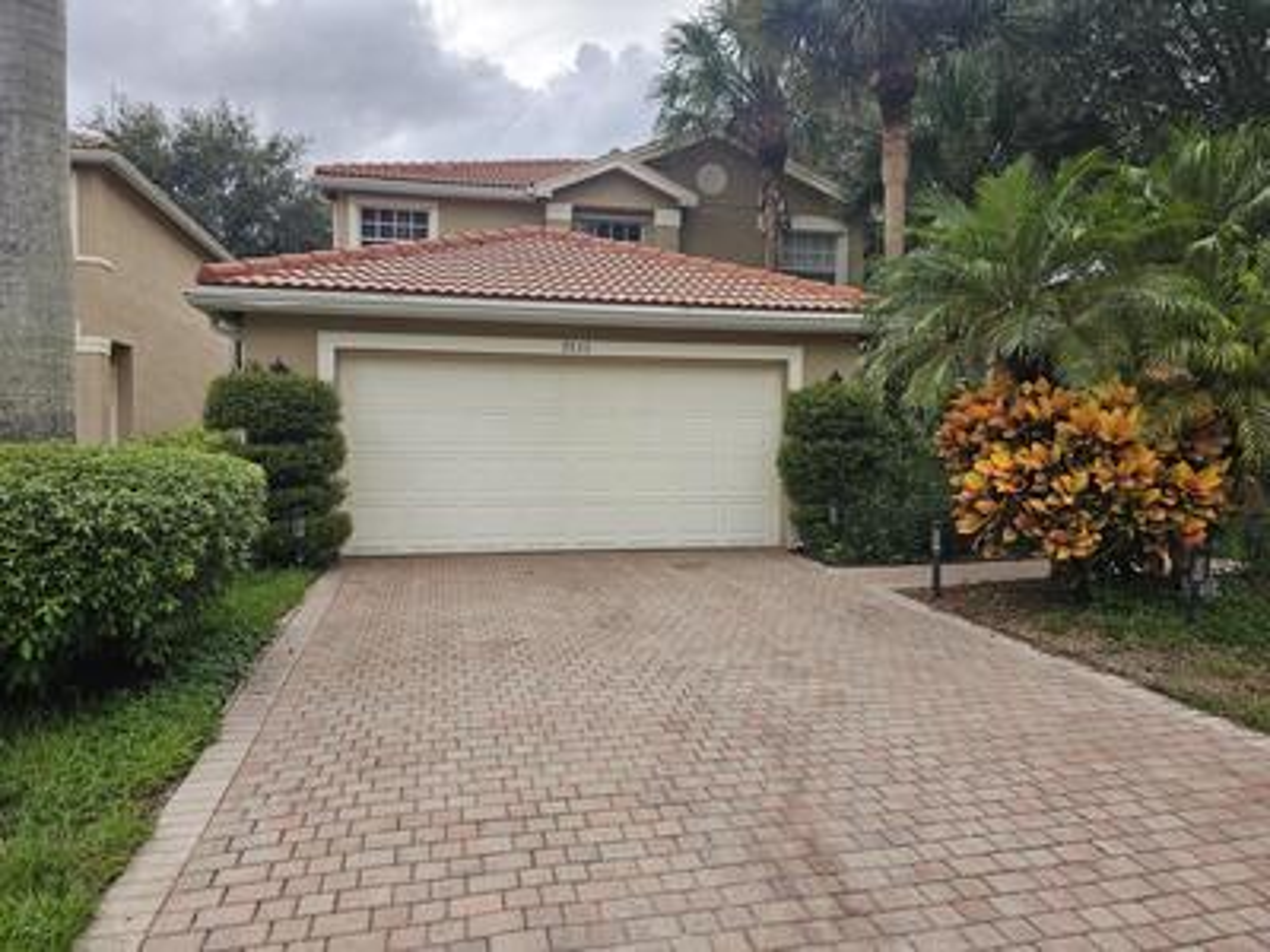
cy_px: 476
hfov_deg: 73.9
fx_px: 844
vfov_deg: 58.9
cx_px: 635
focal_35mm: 23
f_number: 1.7
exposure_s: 1/253
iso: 10
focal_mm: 6.3
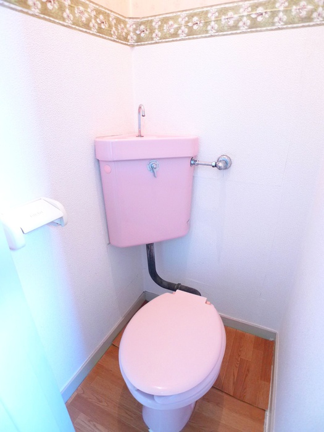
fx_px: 300
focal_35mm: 24
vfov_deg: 71.6
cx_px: 162
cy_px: 216
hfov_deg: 56.8
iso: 400
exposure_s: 1/15
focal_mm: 5.1
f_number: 2
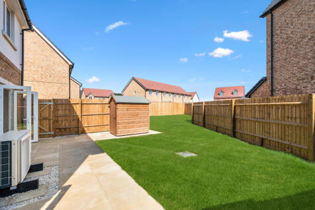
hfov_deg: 96.8
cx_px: 158
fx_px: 140
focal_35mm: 16
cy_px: 105
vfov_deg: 73.7
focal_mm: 16
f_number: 8
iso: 400
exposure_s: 1/640
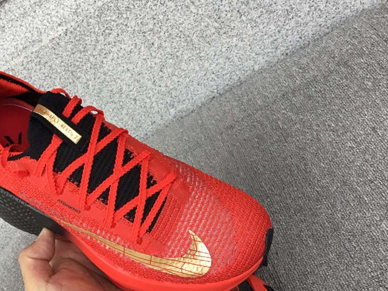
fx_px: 504
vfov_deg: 32.2
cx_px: 120
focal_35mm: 45
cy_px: 160
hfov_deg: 41.4
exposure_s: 1/100
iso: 50
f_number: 2.4
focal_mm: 3.3
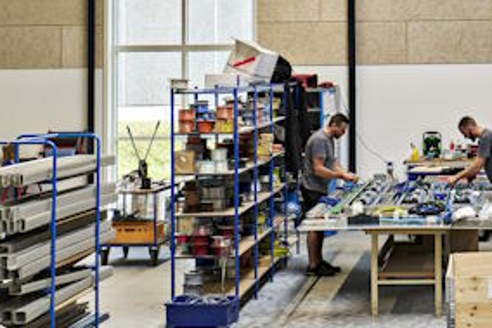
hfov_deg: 20.4
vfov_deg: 13.8
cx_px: 492
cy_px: -23
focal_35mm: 97
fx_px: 1325
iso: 500
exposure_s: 1/320
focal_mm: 35
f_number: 4
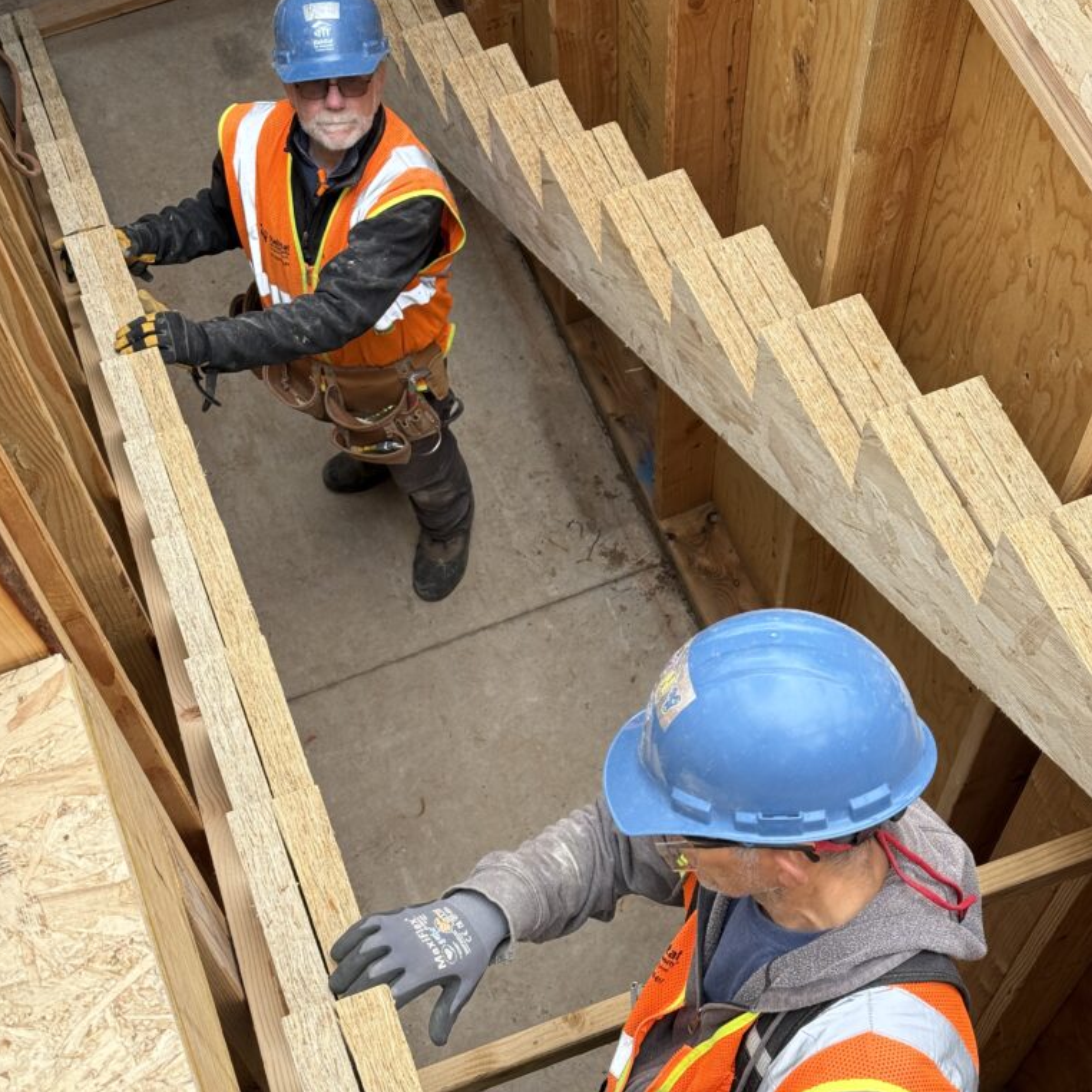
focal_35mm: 57
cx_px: 545
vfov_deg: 30.0
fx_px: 2034
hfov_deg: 30.0
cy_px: 589
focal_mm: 6.76
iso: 64
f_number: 1.78
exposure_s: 1/1100
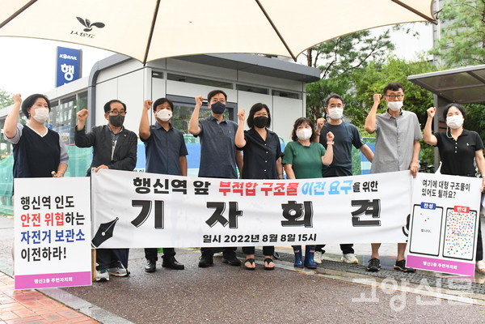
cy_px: 162
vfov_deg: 36.9
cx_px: 242
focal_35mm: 36
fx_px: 485
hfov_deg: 53.1
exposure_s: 1/1000
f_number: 5.6
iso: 8000
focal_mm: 24
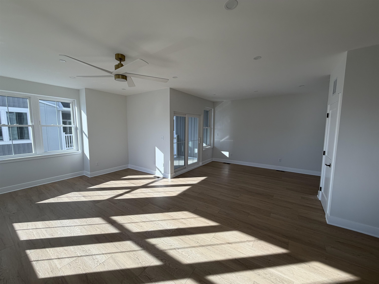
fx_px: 153
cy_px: 142
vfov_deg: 85.7
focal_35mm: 14
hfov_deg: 102.1
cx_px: 190
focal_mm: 2.22
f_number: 2.2
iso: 50
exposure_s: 1/291
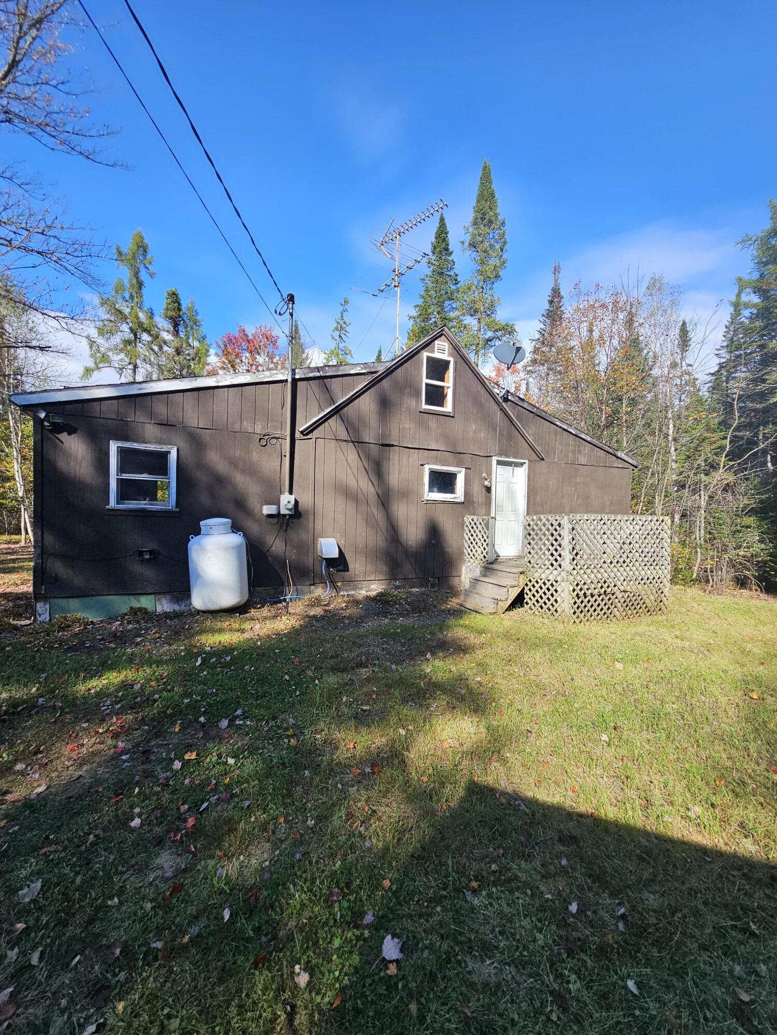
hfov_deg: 89.9
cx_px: 388
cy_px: 518
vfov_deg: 106.2
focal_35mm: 13
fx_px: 389
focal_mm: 2.2
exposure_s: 1/1114
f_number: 2.2
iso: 50
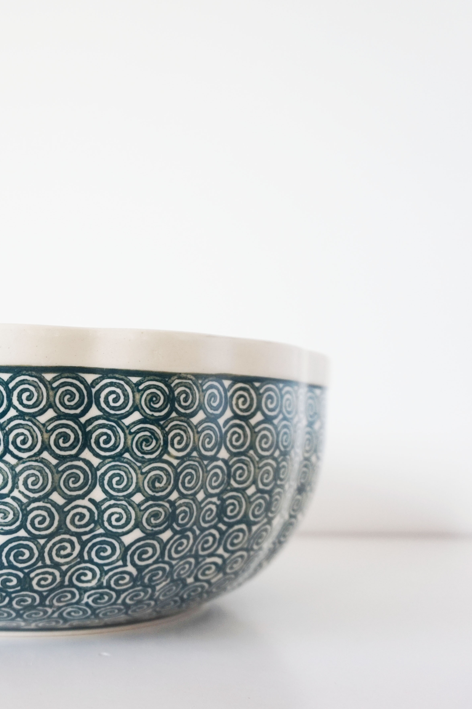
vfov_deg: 51.9
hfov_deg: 33.3
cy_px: 353
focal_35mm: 37
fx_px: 728
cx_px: 17
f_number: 4
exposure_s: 1/60
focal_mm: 16
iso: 320
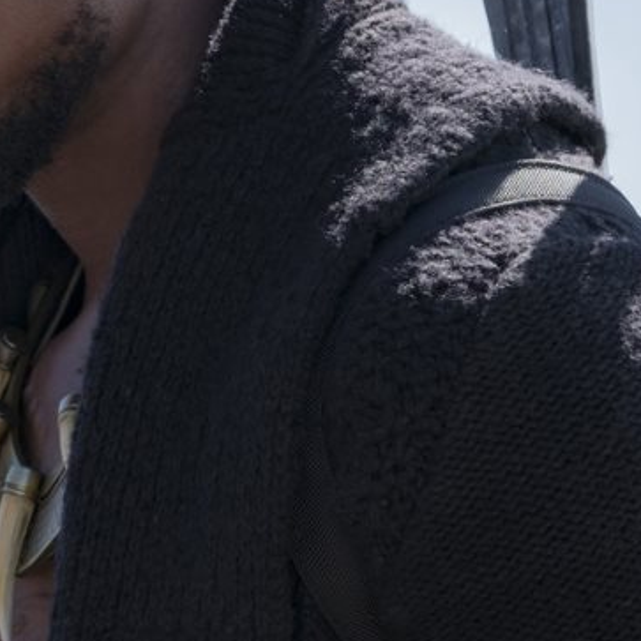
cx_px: -159
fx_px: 9972
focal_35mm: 476
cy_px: 220
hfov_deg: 3.7
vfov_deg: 3.7
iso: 200
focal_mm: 106
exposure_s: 1/250
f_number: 6.4
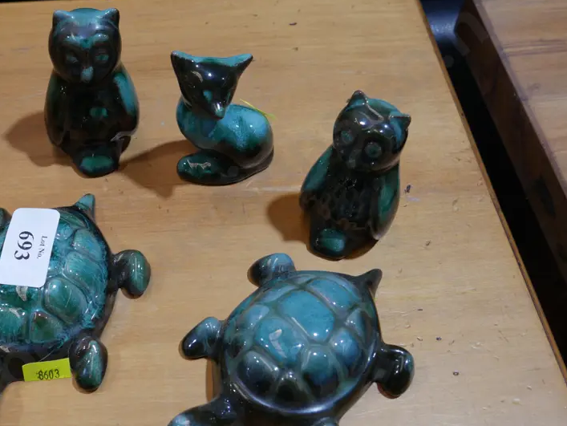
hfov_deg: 34.5
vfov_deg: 26.5
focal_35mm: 55
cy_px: 247
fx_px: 901
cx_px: 179
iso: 200
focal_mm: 19
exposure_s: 1/60
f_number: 4.1
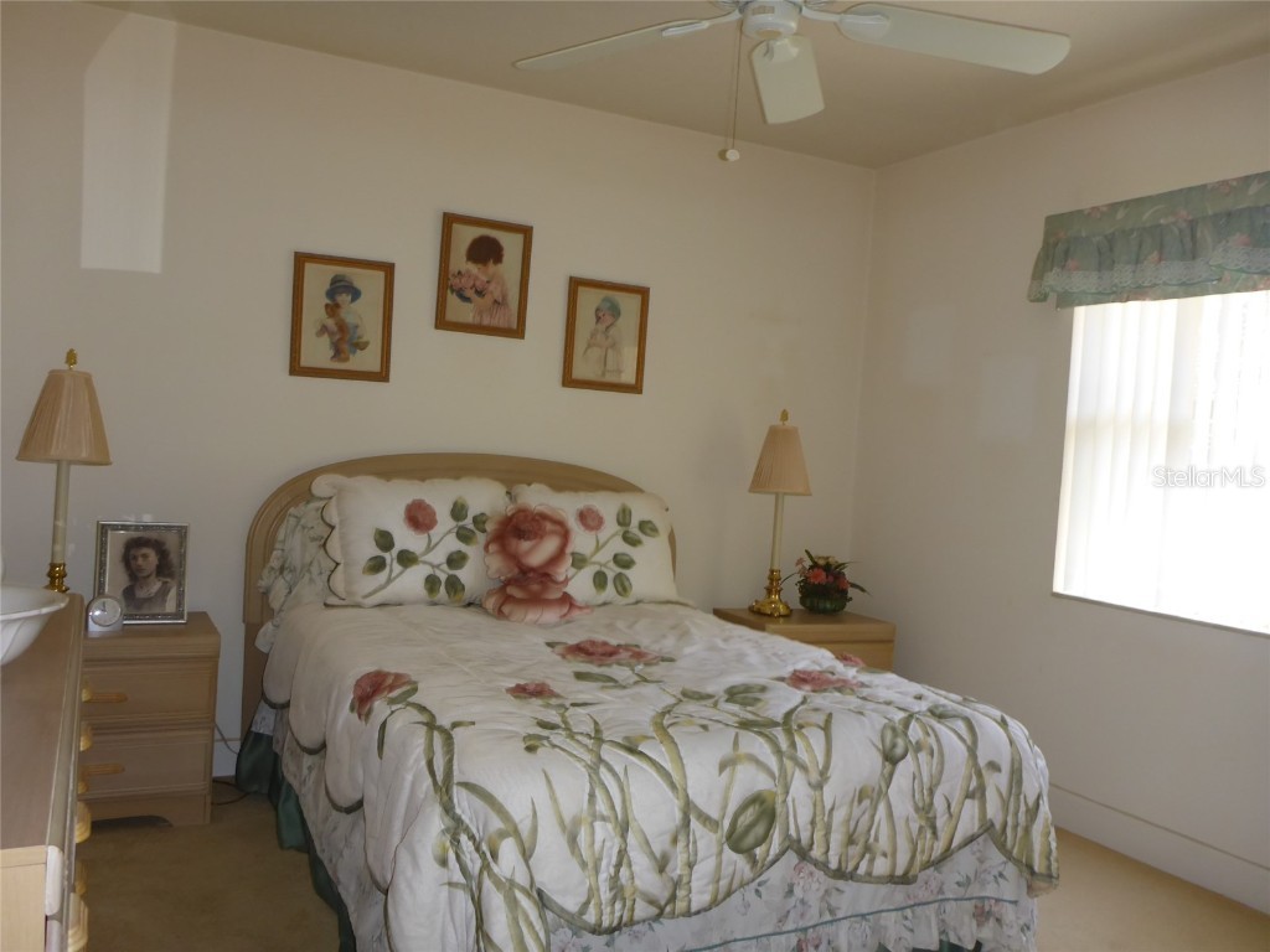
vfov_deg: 49.7
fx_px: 1027
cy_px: 476
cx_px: 635
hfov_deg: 63.4
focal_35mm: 28
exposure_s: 1/60
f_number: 3.3
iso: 160
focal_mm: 4.9
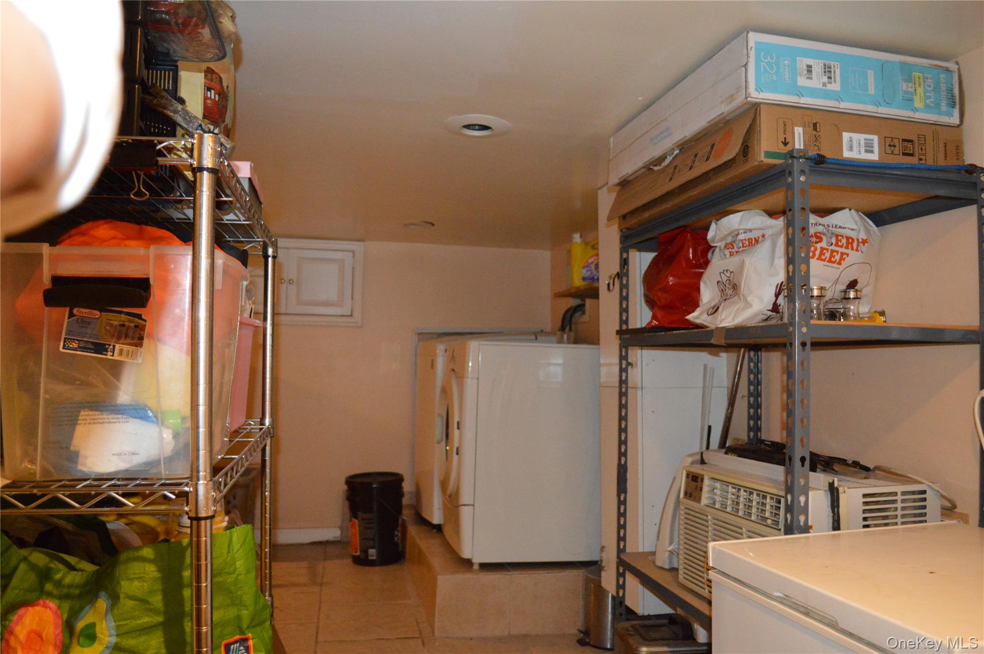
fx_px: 737
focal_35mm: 27
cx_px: 492
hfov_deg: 67.4
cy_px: 327
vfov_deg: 47.8
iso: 3200
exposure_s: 1/60
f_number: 3.5
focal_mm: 18
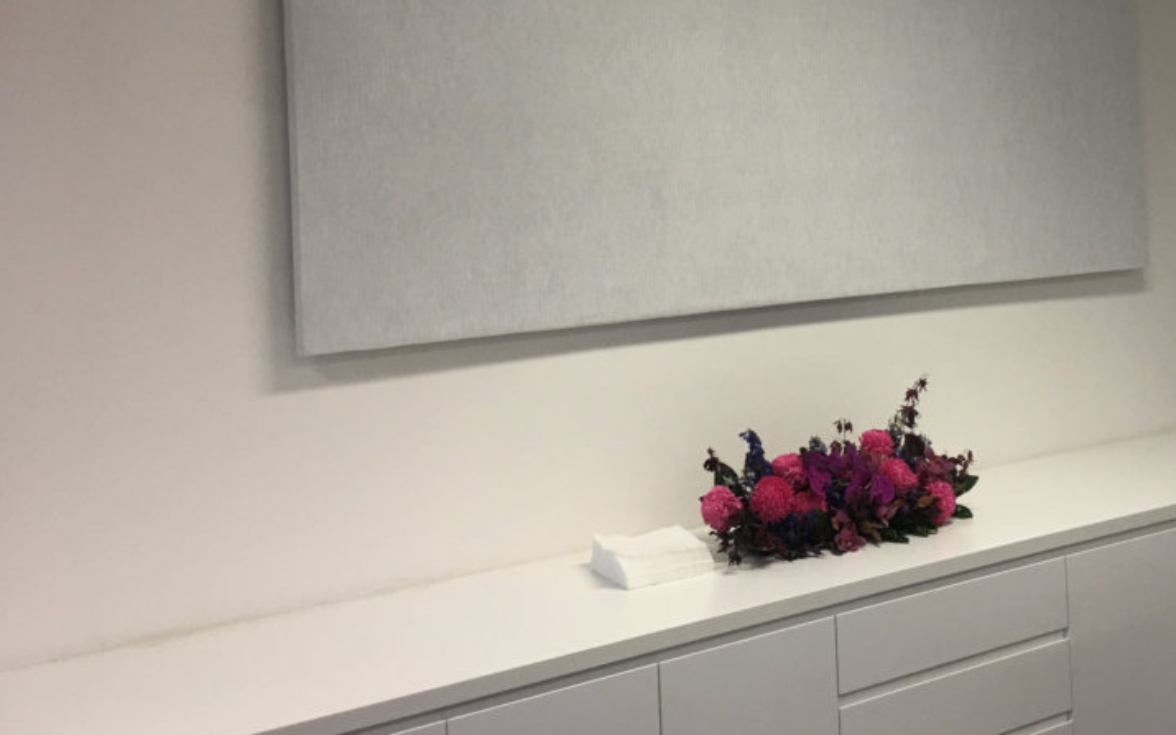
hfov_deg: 45.2
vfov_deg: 29.3
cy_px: 166
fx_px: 1378
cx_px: 821
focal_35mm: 43
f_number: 2.2
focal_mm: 4.15
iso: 40
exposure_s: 1/33
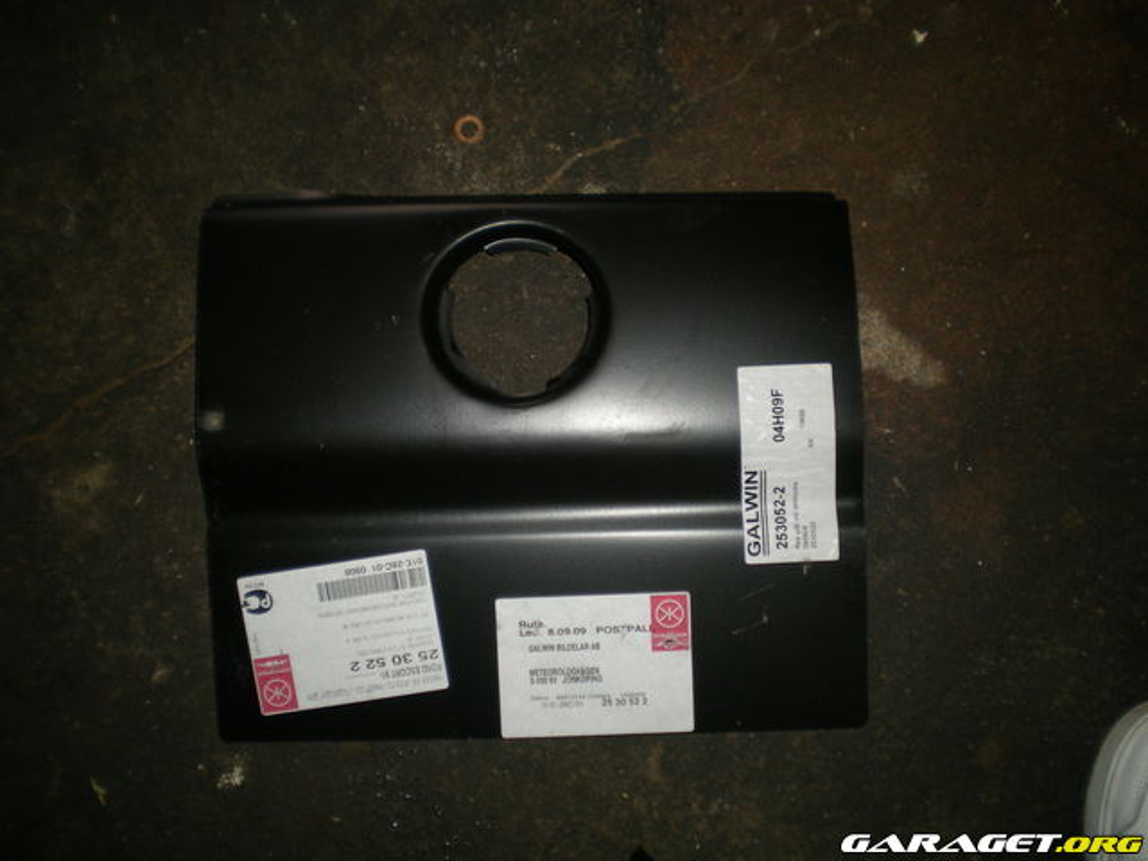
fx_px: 1260
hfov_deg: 49.0
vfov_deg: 37.7
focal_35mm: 38
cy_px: 430
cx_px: 574
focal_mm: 6.3
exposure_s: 1/60
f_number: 3.1
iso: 50
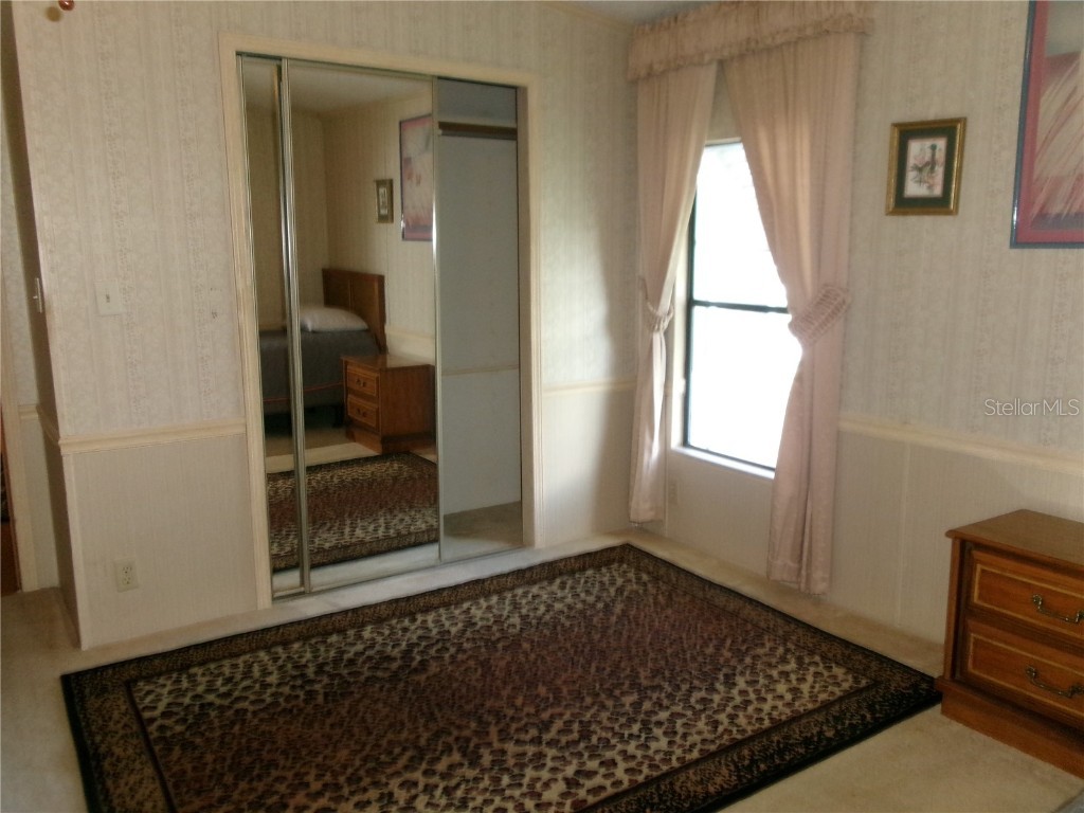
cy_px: 406
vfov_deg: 49.7
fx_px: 877
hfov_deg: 63.4
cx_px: 542
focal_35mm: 28
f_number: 3.9
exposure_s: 1/34
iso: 400
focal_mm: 5.1
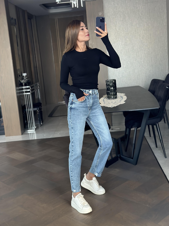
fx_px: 312
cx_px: 84
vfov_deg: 39.7
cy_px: 113
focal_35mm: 48
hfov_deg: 30.3
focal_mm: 6.86
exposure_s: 1/60
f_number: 1.78
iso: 320
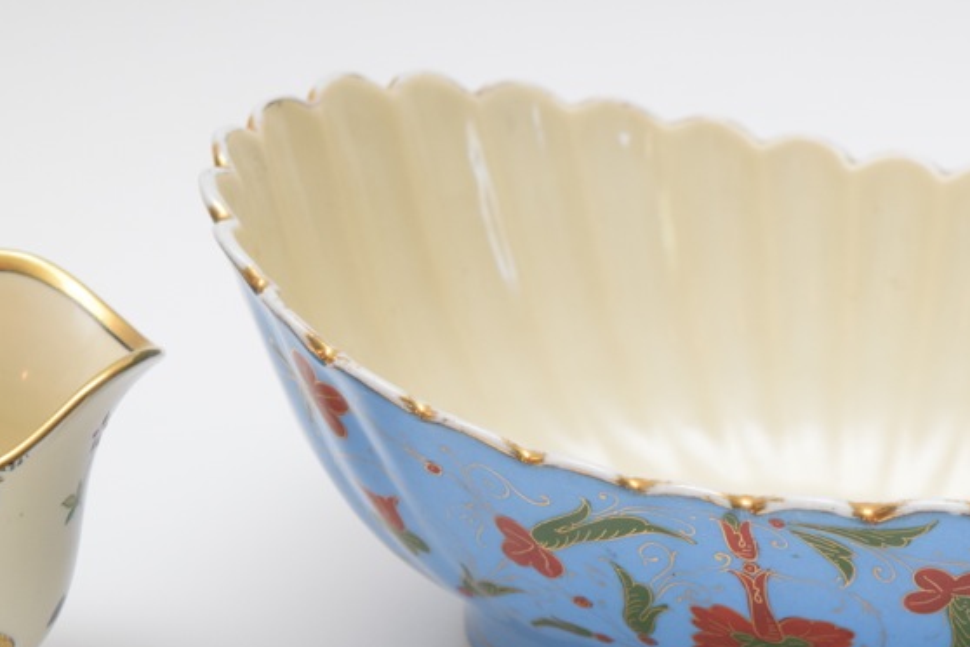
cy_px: 432
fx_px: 3985
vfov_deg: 9.3
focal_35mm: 148
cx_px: 800
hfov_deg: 13.8
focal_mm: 55
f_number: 5.6
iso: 800
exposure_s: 1/80
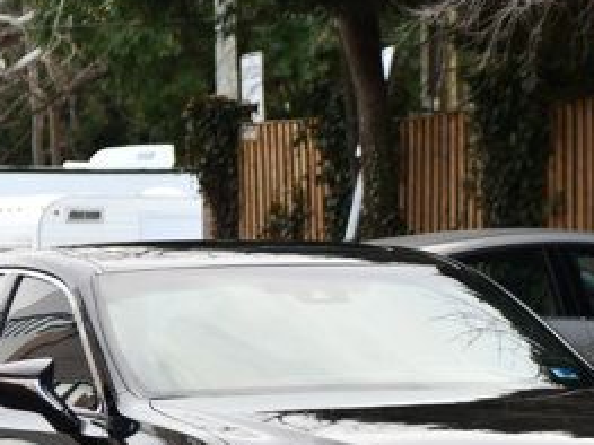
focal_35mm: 323
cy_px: 344
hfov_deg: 6.1
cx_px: 289
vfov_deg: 4.6
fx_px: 5540
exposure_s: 1/250
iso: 560
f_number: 4.8
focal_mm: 92
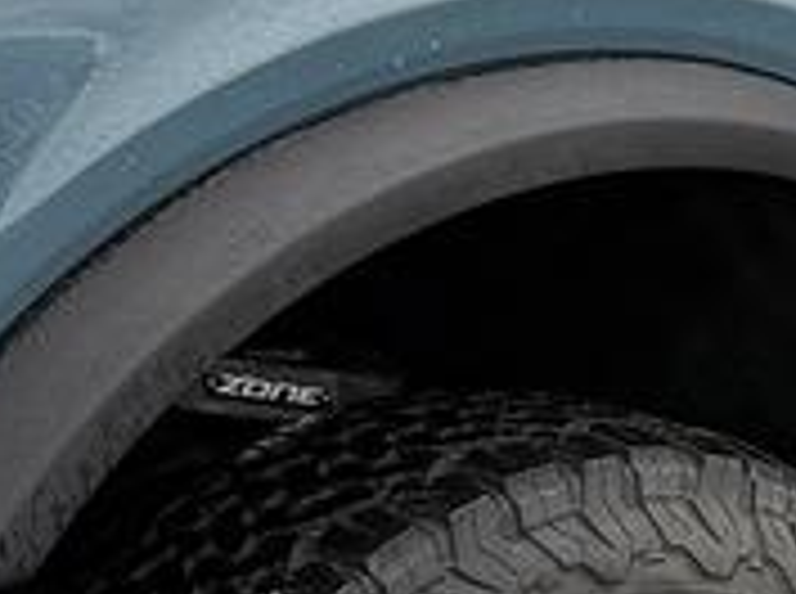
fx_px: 3993
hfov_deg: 11.1
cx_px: 1093
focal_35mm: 174
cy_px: -297
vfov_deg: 8.3
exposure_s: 1/356
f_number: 1.78
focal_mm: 6.76
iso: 80
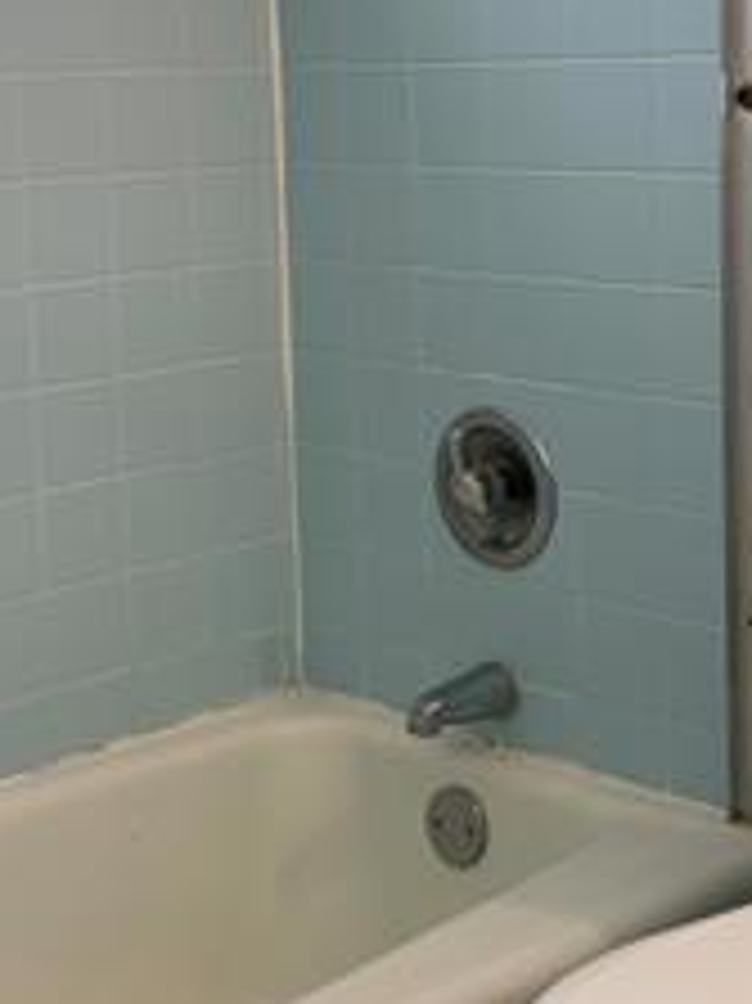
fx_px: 2030
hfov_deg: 21.0
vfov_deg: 27.7
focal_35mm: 70
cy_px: 392
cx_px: 351
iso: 50
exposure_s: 1/60
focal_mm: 4.25
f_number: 1.8
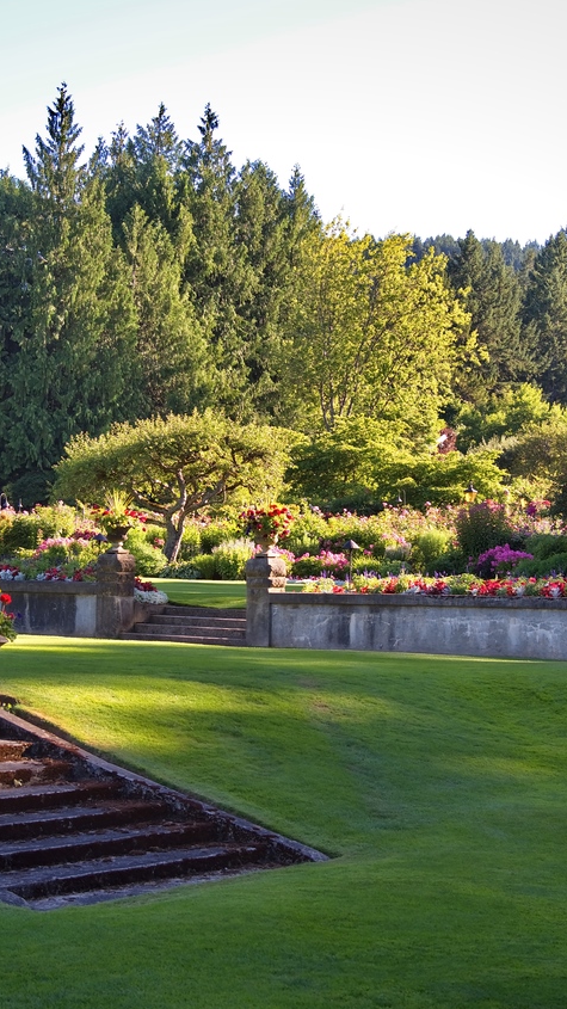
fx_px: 1952
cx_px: 266
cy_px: 503
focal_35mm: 73
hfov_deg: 16.5
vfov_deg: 29.0
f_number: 5
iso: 100
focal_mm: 46
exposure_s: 1/100
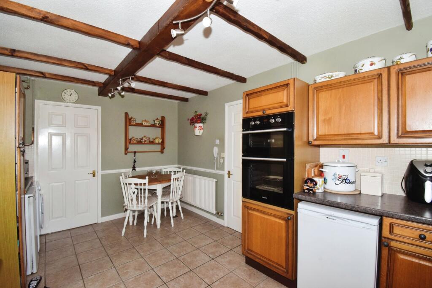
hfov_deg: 100.4
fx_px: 180
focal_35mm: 15
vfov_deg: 77.3
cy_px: 144
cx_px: 216
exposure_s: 1/60
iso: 1000
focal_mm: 10
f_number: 13
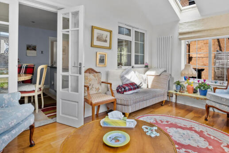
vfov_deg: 64.6
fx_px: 121
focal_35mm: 19
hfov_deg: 86.6
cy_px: 80
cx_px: 127
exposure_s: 1/2.5
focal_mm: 10
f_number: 9
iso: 160
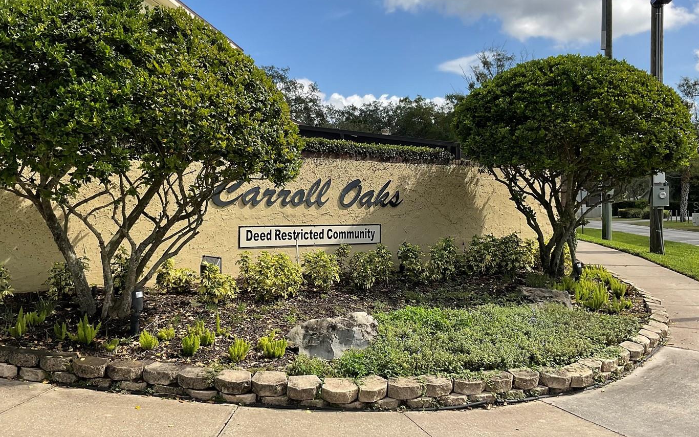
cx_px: 332
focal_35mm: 36
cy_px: 206
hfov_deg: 54.0
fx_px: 686
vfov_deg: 35.3
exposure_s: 1/1626
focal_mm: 3
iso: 16
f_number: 1.8
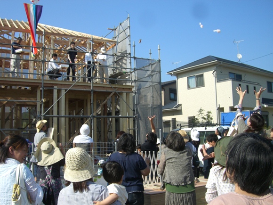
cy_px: 102
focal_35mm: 38
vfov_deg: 37.7
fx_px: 300
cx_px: 136
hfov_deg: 49.0
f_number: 4.3
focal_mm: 6.2
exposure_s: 1/500
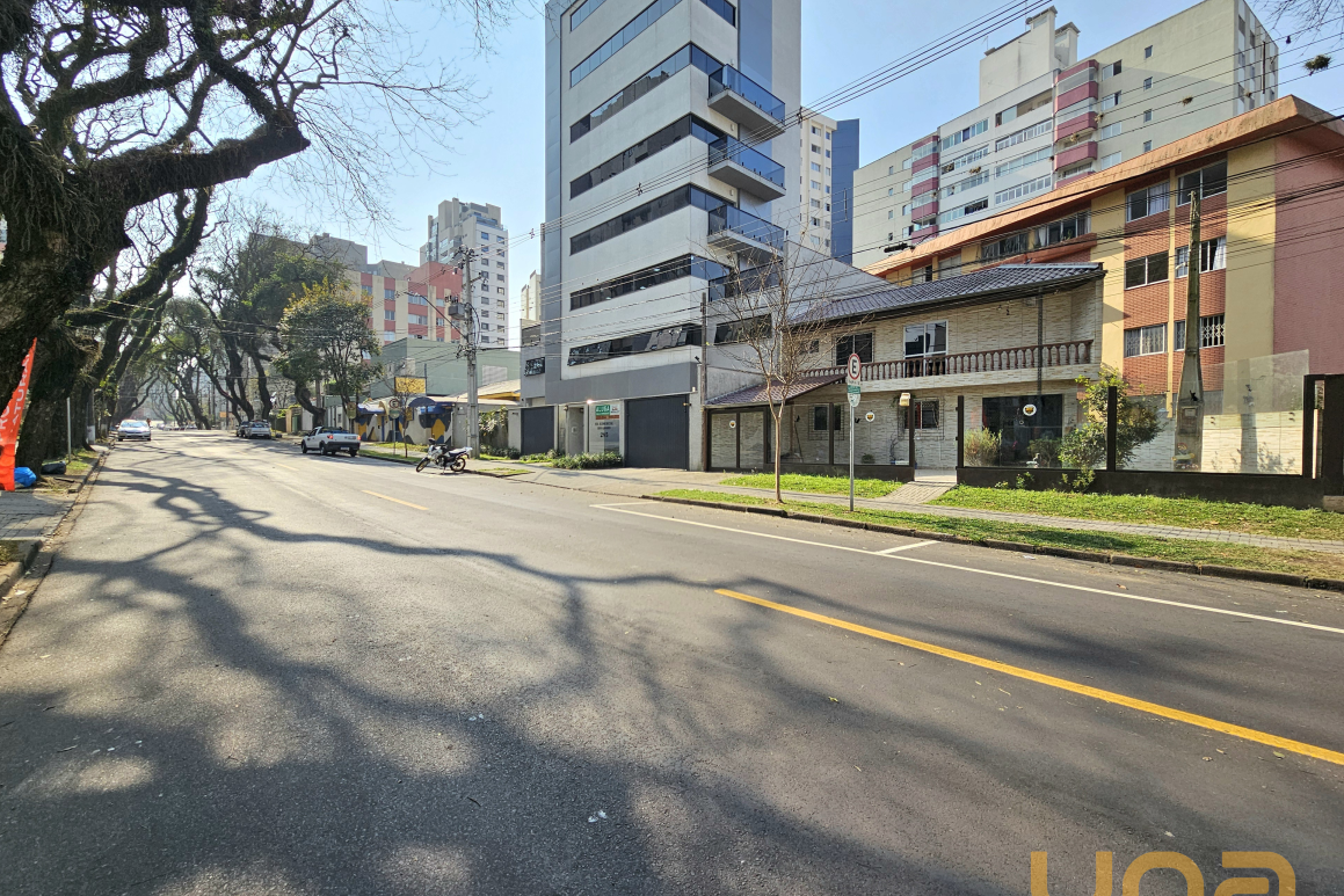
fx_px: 523
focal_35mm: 14
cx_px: 653
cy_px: 454
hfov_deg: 104.2
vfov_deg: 81.2
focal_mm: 2.2
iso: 50
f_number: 2.2
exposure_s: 1/1250
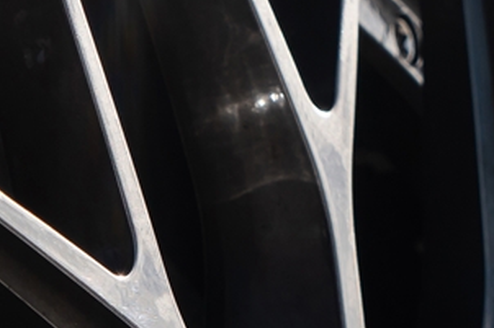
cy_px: 651
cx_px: 609
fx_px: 4279
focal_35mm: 312
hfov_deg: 6.6
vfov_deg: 4.3
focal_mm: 49
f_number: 6.3
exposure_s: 1/250
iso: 200
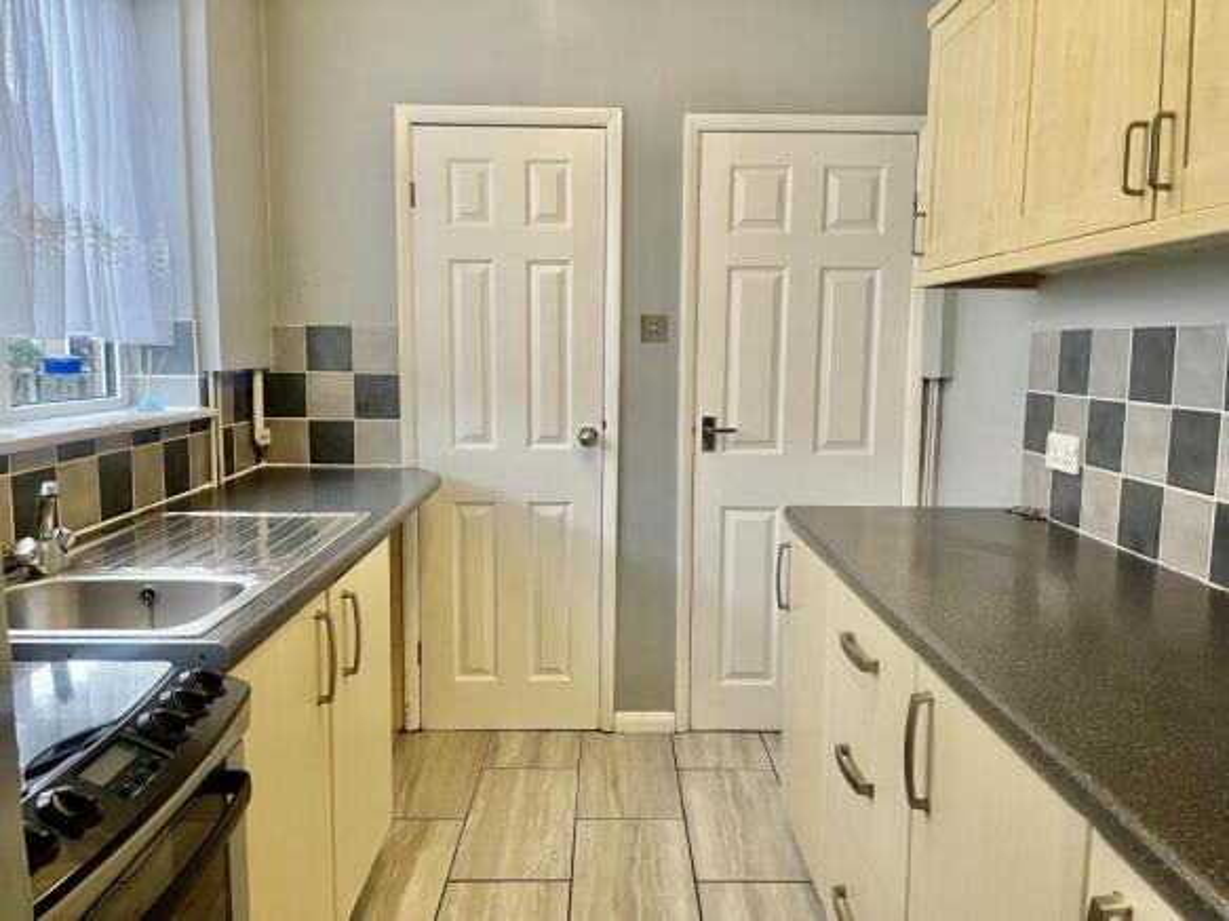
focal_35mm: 26
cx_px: 614
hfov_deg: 67.3
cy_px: 460
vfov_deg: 53.0
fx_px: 923
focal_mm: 5.1
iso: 100
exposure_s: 1/50
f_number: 1.6
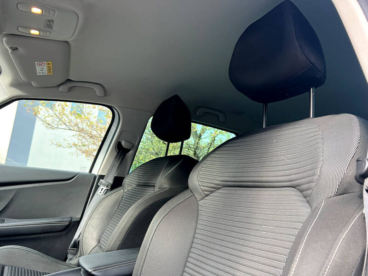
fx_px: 276
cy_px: 138
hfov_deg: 67.3
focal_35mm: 26
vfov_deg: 53.1
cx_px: 184
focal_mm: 5.7
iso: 50
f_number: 1.5
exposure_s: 1/149
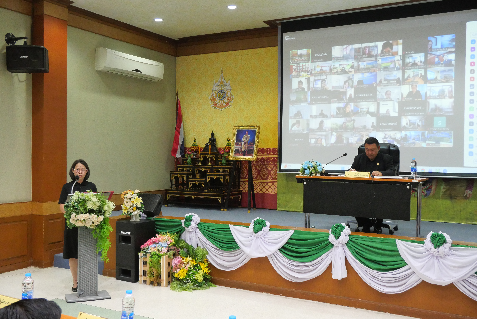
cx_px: 238
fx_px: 491
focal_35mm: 37
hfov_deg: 51.9
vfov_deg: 36.0
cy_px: 160
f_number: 6.3
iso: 3200
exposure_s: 1/50
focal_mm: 18
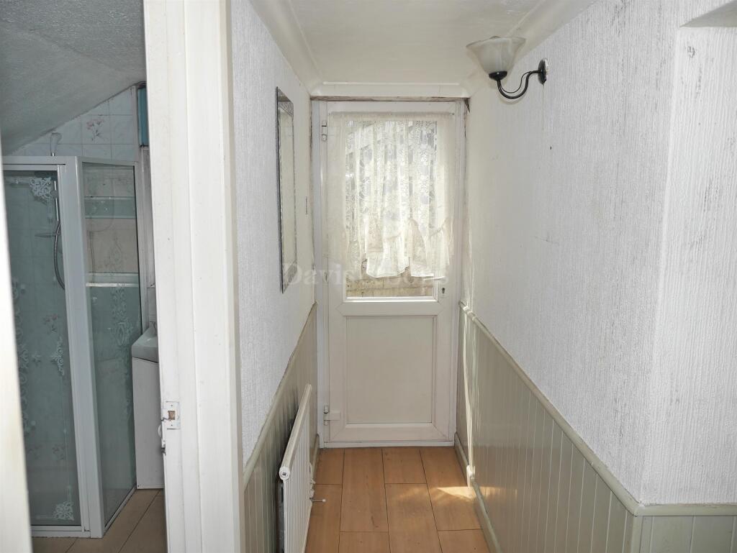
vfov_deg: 49.8
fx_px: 596
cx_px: 368
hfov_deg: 63.4
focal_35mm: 28
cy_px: 276
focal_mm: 14
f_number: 5.6
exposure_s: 1/250
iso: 200
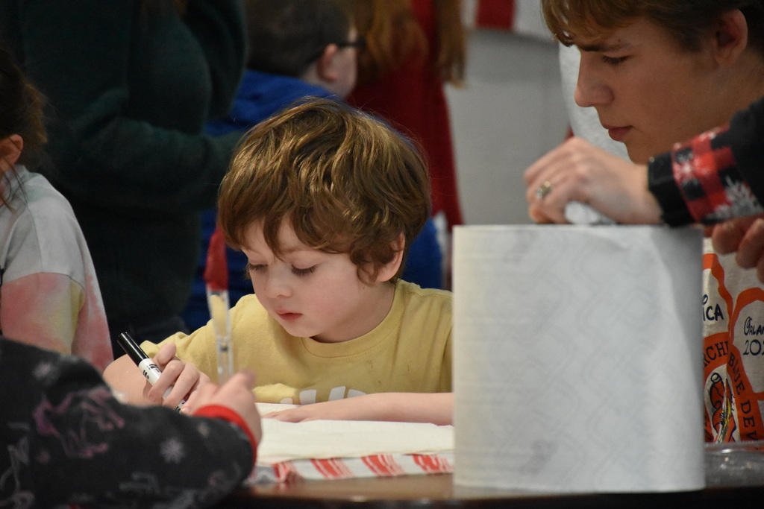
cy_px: 254
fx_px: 4457
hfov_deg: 9.8
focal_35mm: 210
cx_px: 382
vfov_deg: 6.5
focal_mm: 140
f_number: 5.6
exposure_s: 1/400
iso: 6400
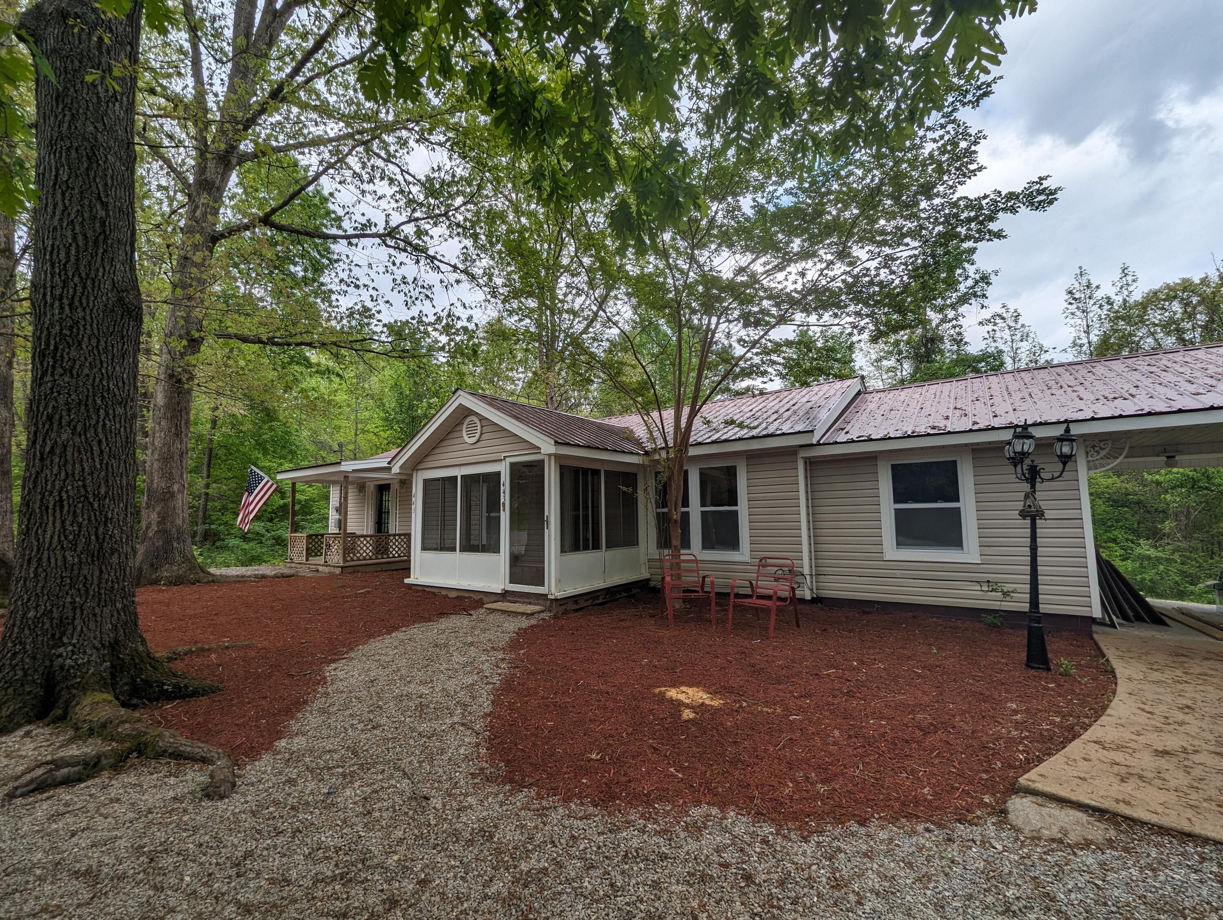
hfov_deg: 106.1
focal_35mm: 13
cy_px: 460
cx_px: 612
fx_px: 460
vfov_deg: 90.0
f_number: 2.2
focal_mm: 1.95
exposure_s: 1/1319
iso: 47
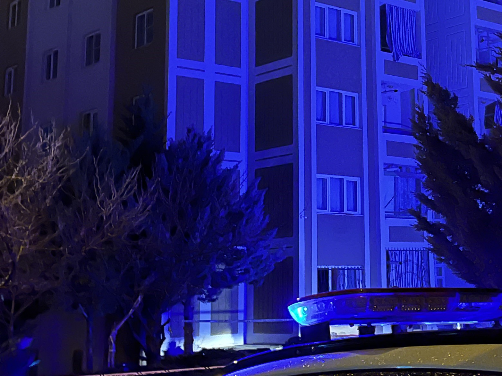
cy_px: 71
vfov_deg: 21.6
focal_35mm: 67
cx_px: 386
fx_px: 971
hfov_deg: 28.5
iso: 2500
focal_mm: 5.1
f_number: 1.6
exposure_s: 1/9
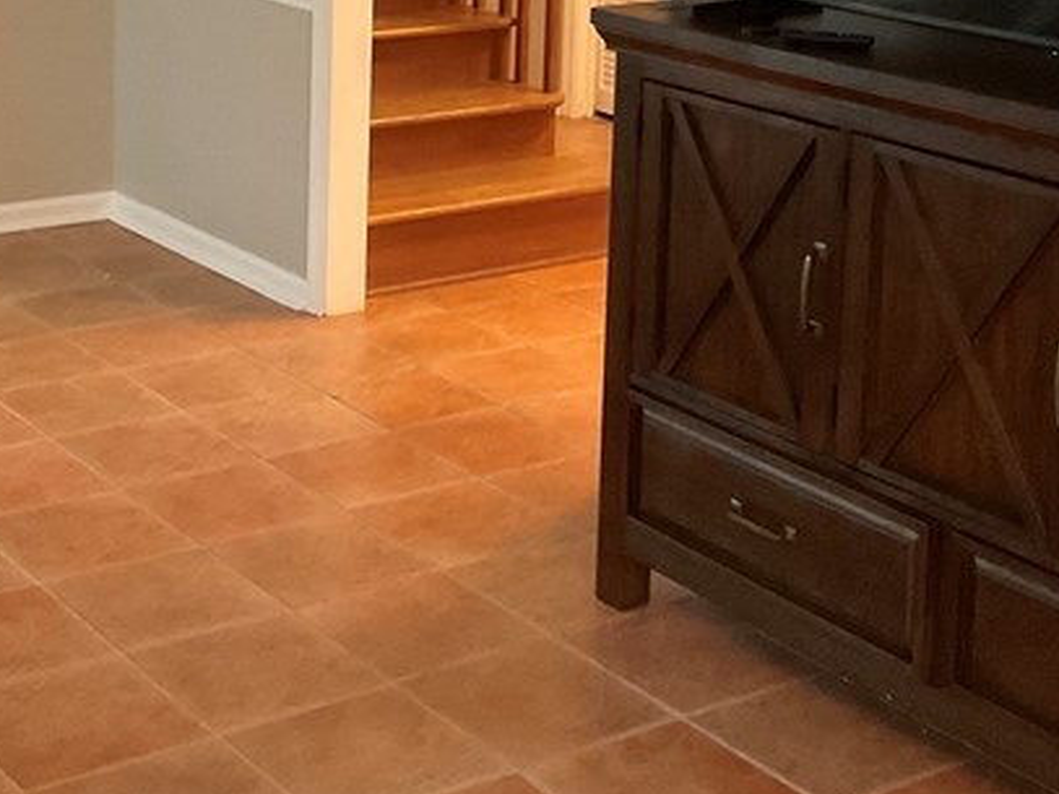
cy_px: 16
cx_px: 356
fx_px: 2233
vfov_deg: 19.6
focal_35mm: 73
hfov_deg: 26.5
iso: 320
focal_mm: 3
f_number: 1.8
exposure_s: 1/40
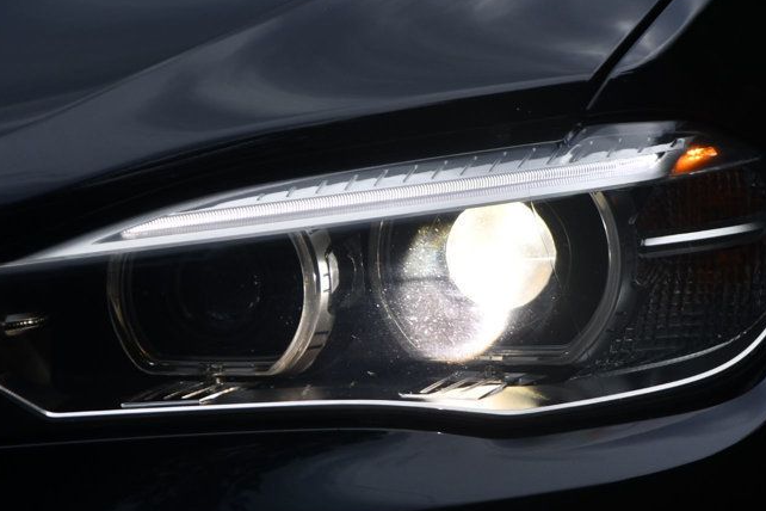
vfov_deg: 4.3
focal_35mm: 322
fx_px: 6851
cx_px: 351
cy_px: 298
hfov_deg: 6.4
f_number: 5.6
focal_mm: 135
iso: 200
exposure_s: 1/500
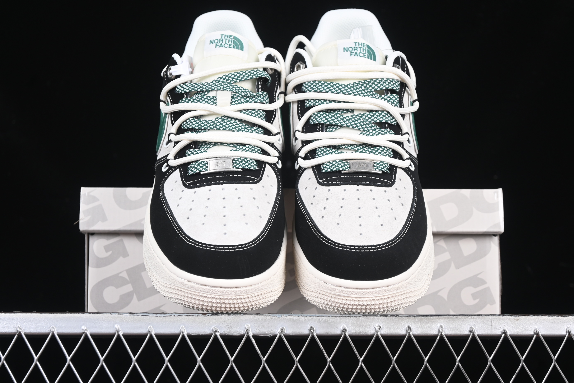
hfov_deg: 26.6
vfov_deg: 18.0
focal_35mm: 76
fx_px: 1212
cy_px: 191
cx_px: 290
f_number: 6.3
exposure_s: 1/60
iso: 160
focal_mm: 50
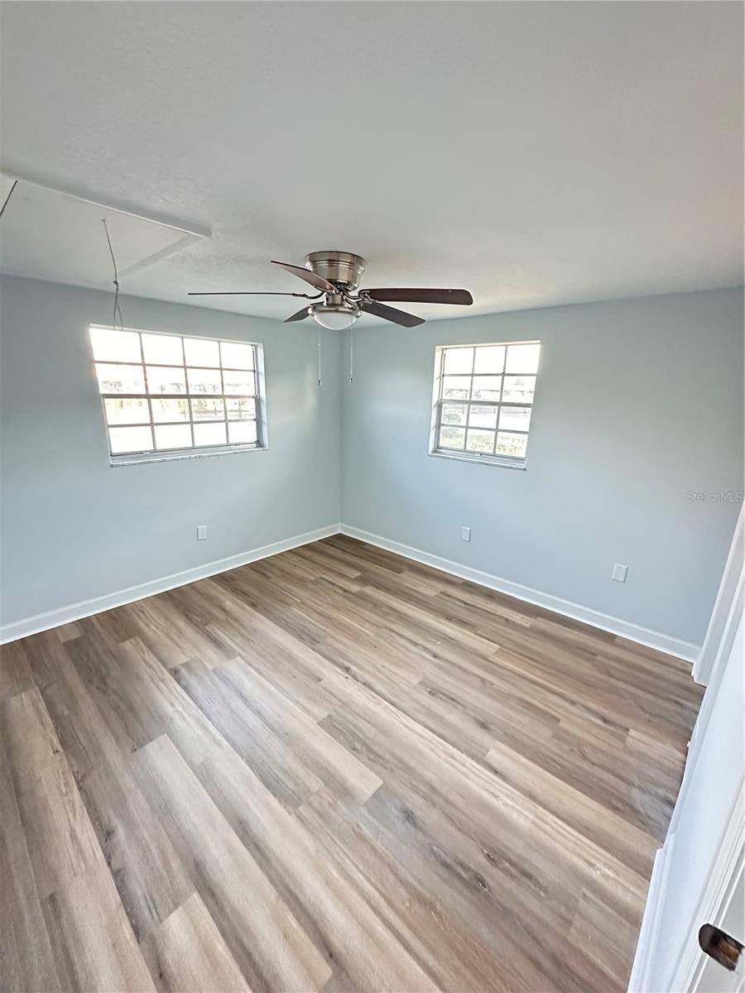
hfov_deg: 85.7
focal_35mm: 14
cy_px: 496
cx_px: 372
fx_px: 402
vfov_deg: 102.1
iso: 1000
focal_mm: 2.22
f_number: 2.2
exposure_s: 1/60
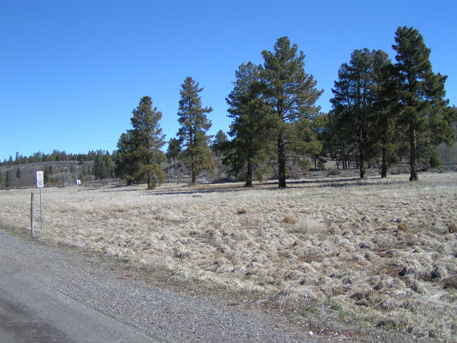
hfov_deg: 49.0
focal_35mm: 38
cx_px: 228
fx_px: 502
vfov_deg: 37.7
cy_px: 172
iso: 50
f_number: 2.8
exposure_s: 1/800
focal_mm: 5.8
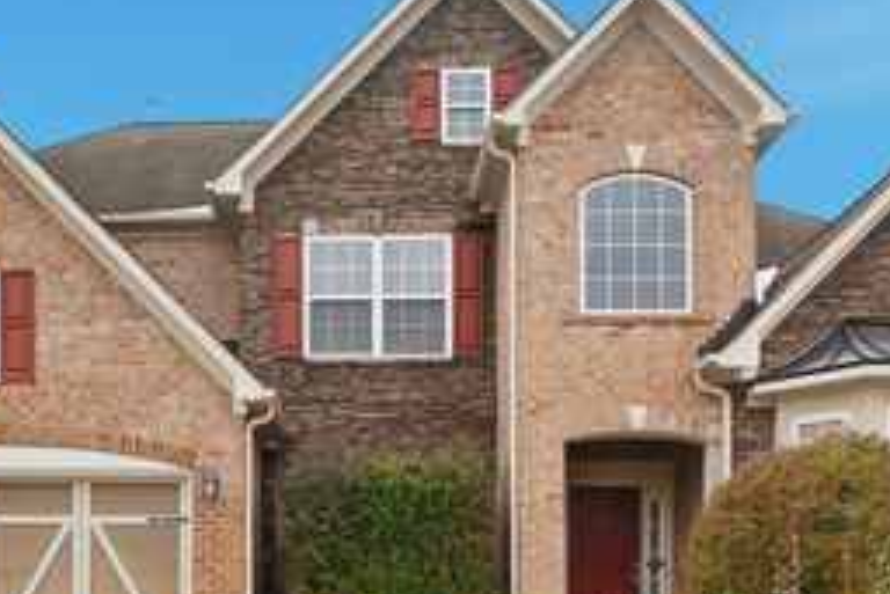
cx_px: 320
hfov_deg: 46.8
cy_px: 280
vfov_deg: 32.7
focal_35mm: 41
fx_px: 1014
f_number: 8
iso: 100
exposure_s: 1/2000
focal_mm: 14
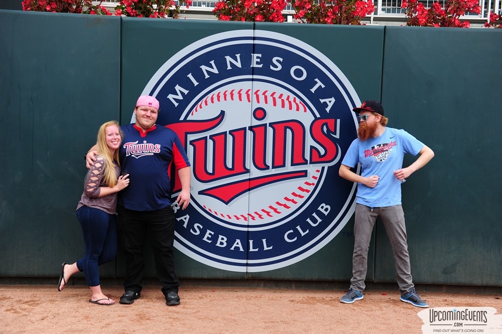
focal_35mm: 42
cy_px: 167
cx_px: 251
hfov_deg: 46.4
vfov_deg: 31.8
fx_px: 585
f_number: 4
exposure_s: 1/800
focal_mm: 42
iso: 400
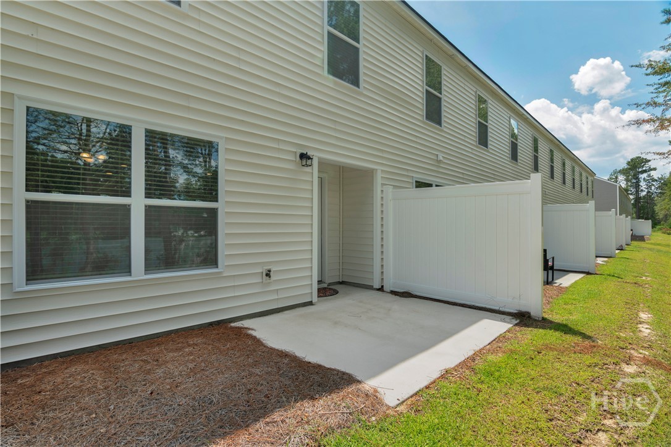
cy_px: 224
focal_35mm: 16
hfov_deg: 95.0
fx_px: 308
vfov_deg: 72.1
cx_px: 336
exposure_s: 1/125
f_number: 7.1
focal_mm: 11
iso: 100
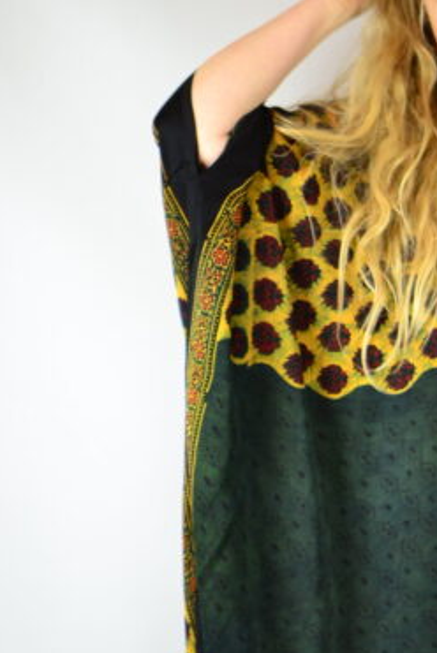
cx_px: 495
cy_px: 539
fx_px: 2312
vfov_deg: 16.0
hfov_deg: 10.6
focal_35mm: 127
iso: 100
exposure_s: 1/40
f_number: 1.8
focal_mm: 35
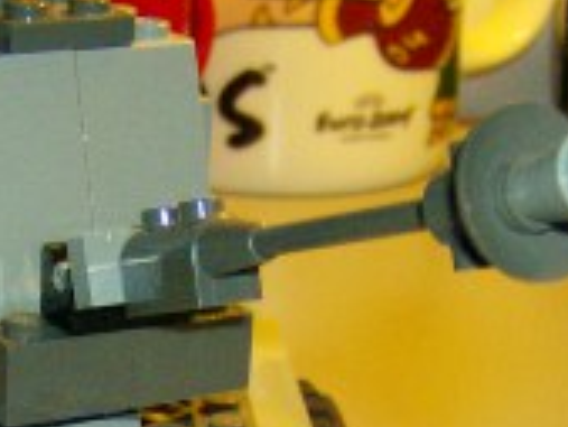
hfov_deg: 14.4
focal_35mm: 136
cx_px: 77
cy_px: 535
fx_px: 2233
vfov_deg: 10.7
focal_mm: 6
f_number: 2.8
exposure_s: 1/60
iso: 200
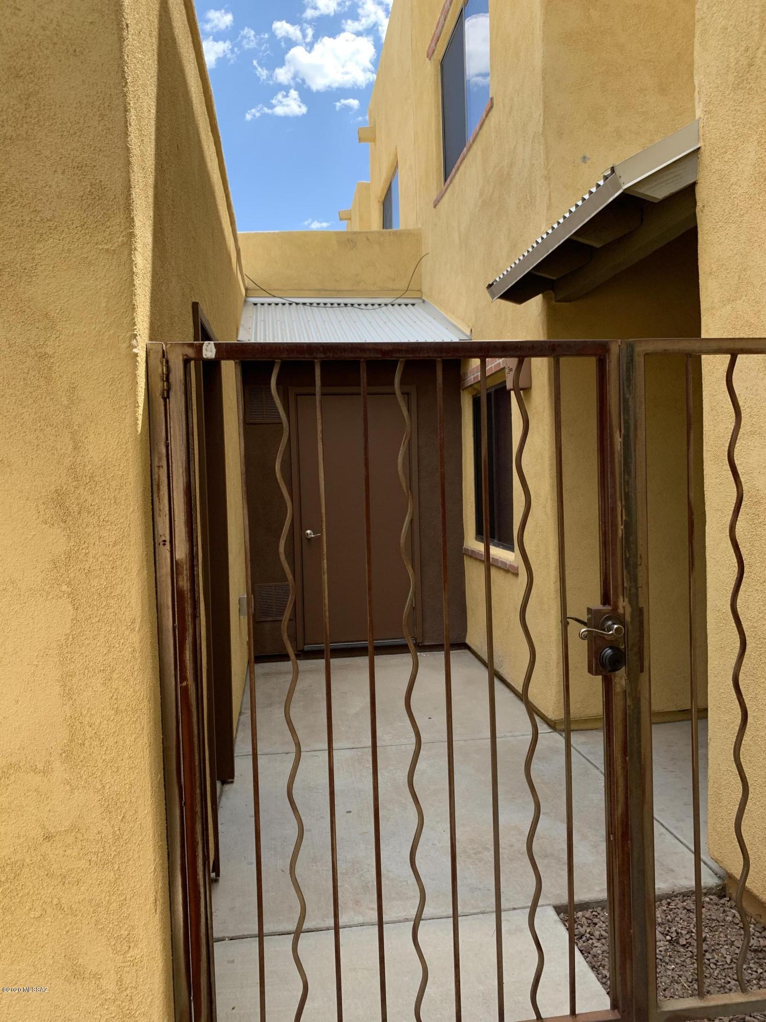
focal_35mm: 26
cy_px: 511
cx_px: 383
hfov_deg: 53.1
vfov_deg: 67.3
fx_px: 767
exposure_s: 1/635
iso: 25
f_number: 1.8
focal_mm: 4.25
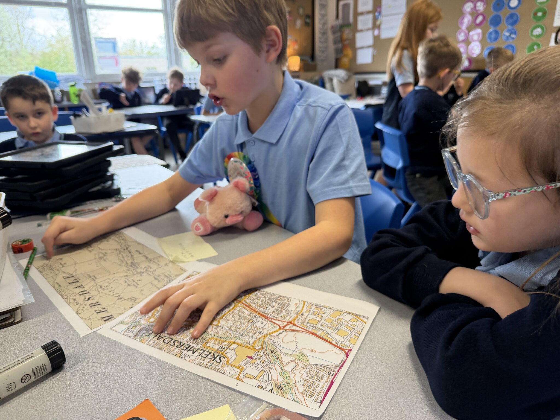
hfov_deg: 71.6
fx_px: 388
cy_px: 210
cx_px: 280
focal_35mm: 24
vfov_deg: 56.8
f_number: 1.78
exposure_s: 1/100
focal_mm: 6.76
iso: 250
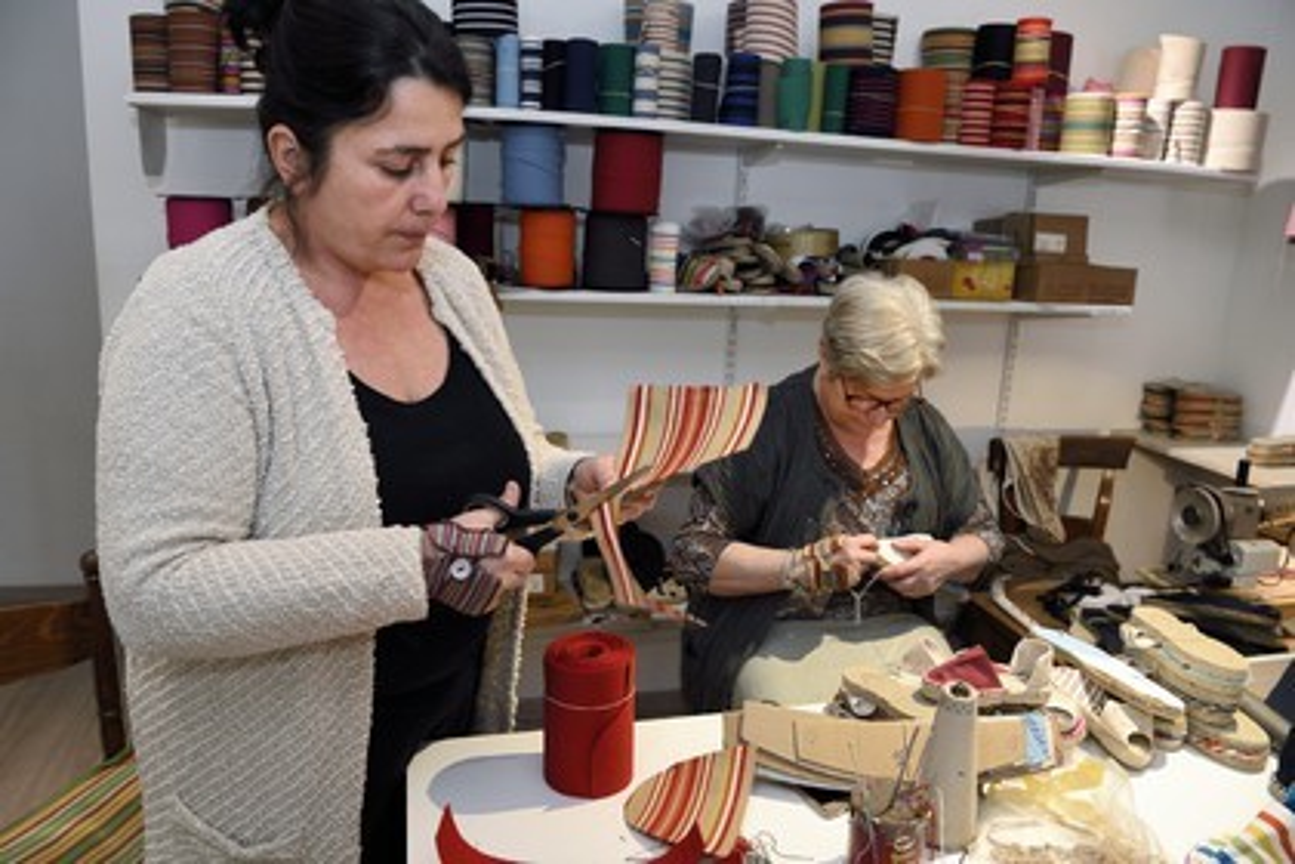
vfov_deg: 47.9
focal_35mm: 27
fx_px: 971
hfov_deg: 67.4
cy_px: 432
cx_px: 648
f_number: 8
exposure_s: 1/10
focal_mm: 27
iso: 800
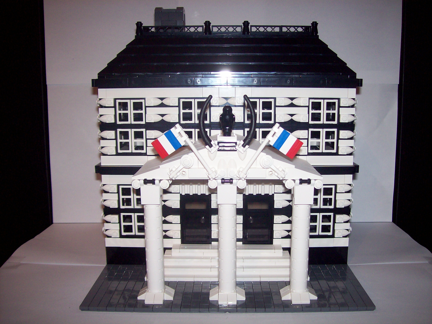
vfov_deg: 39.6
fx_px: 449
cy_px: 162
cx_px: 216
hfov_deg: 51.4
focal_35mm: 36
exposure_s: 1/64
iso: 80
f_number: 2.7
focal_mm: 6
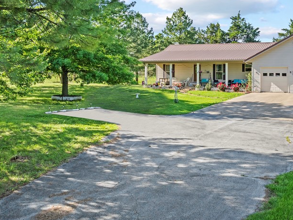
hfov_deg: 44.2
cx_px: 241
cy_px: 70
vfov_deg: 35.5
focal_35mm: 40
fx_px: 338
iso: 180
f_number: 2.8
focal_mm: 12.29
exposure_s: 1/1000
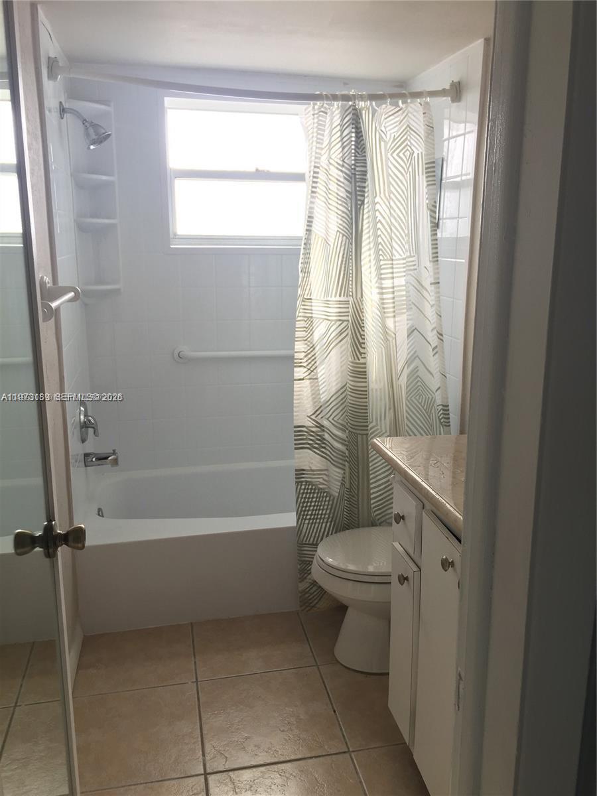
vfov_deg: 61.7
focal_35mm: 29
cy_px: 398
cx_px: 298
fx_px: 667
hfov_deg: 48.2
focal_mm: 4.15
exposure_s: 1/159
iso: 32
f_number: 2.2
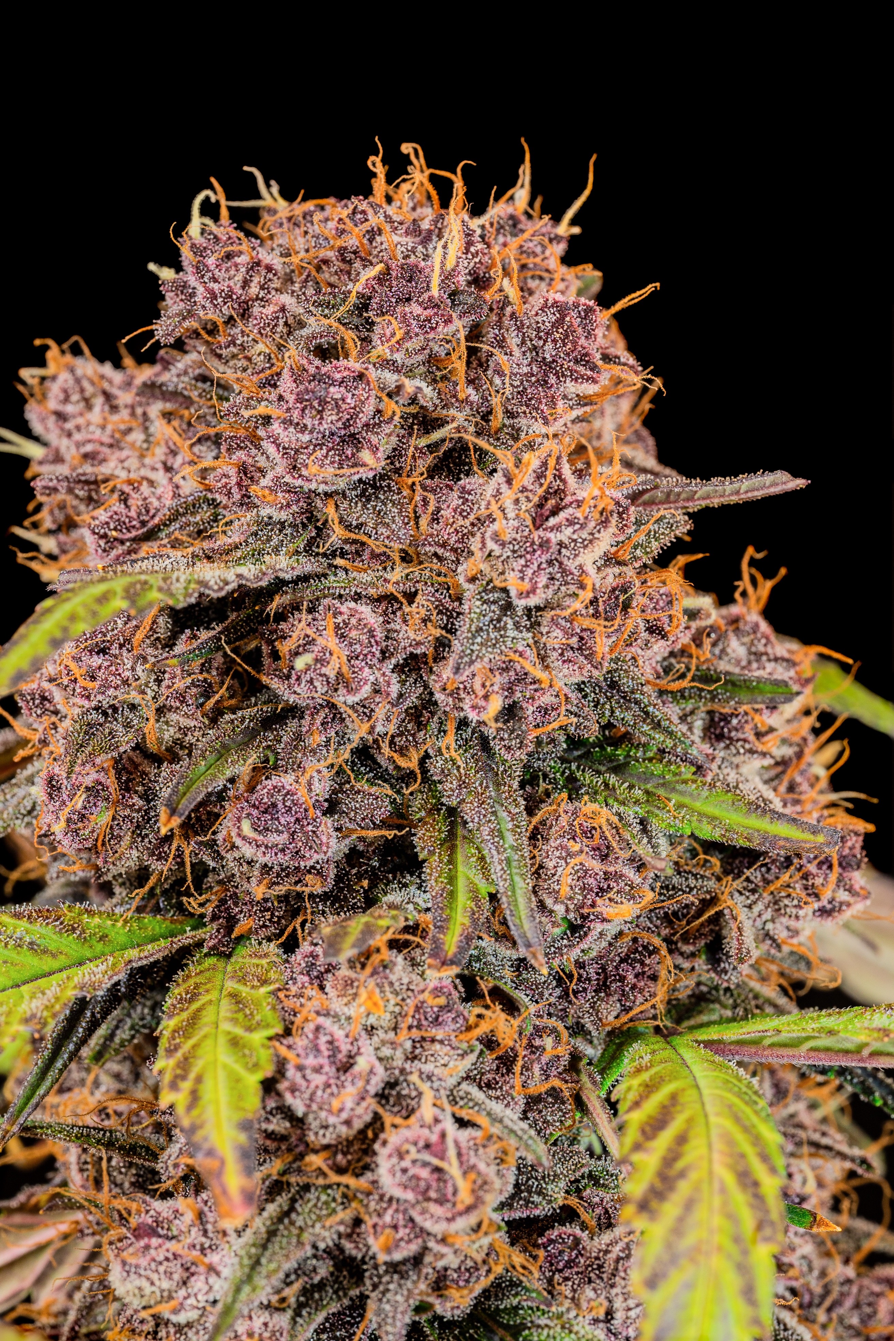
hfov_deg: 8.7
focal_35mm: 157
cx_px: 447
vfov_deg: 13.1
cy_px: 670
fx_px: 5848
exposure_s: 1/1.25
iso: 64
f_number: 10
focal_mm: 105
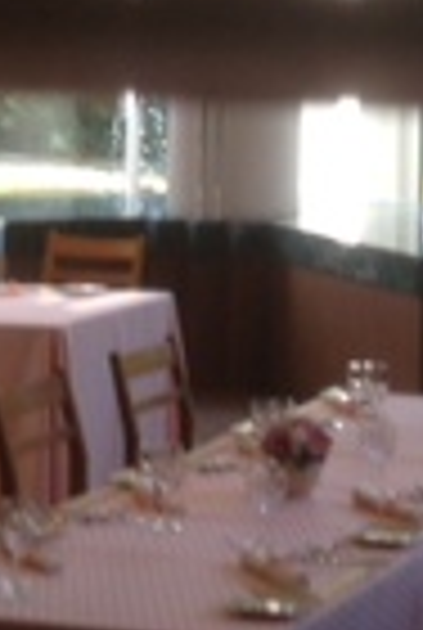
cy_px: -126
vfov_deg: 12.1
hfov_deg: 8.3
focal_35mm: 166
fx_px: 2911
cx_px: 441
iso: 80
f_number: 2.4
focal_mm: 4.28
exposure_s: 1/60
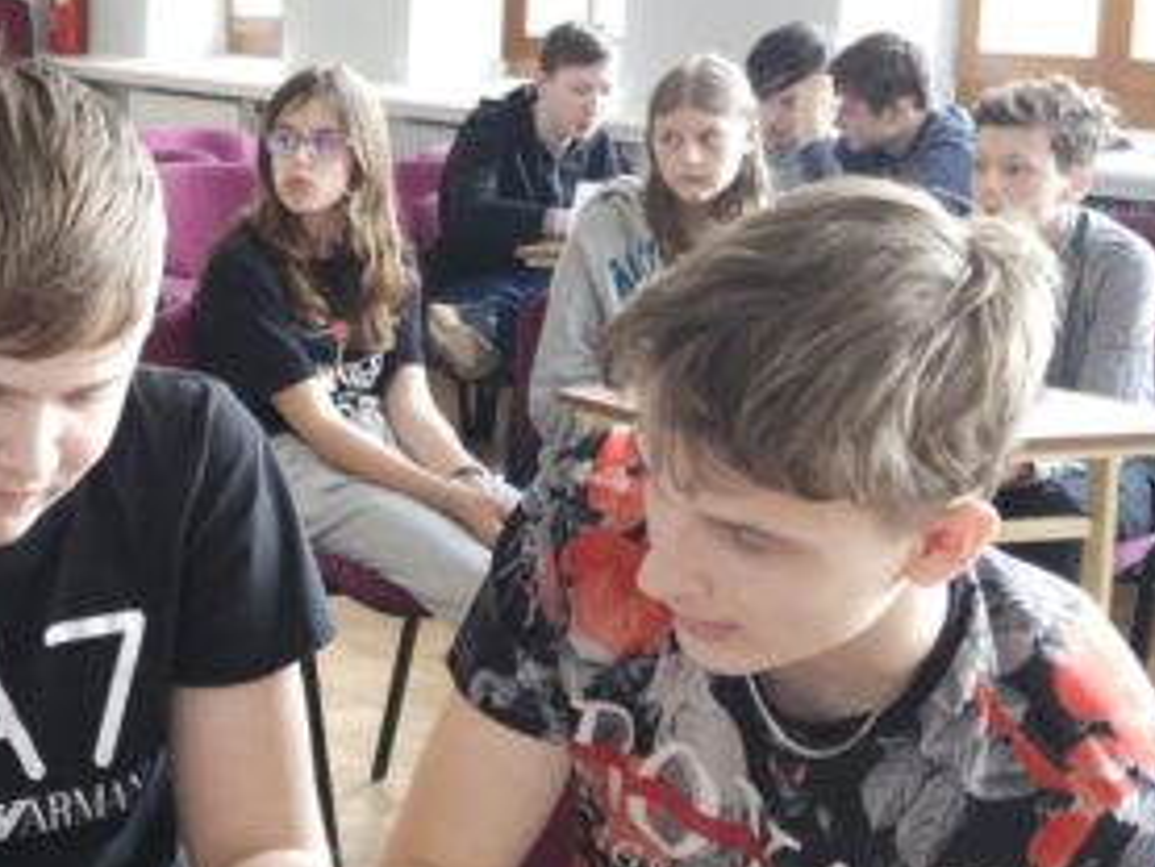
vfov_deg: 17.4
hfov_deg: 22.4
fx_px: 2837
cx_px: 79
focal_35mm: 85
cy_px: 354
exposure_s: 1/40
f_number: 1.8
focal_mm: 5.4
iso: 320
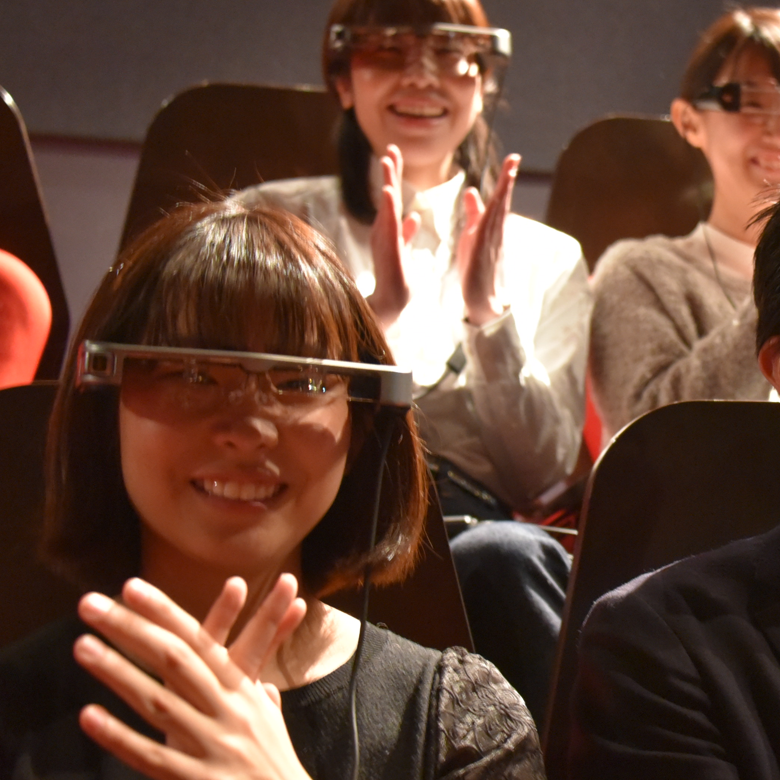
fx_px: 2116
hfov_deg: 20.3
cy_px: 417
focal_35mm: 83
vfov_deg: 20.9
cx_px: 749
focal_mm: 45
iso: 6400
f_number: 4.2
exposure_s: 1/13
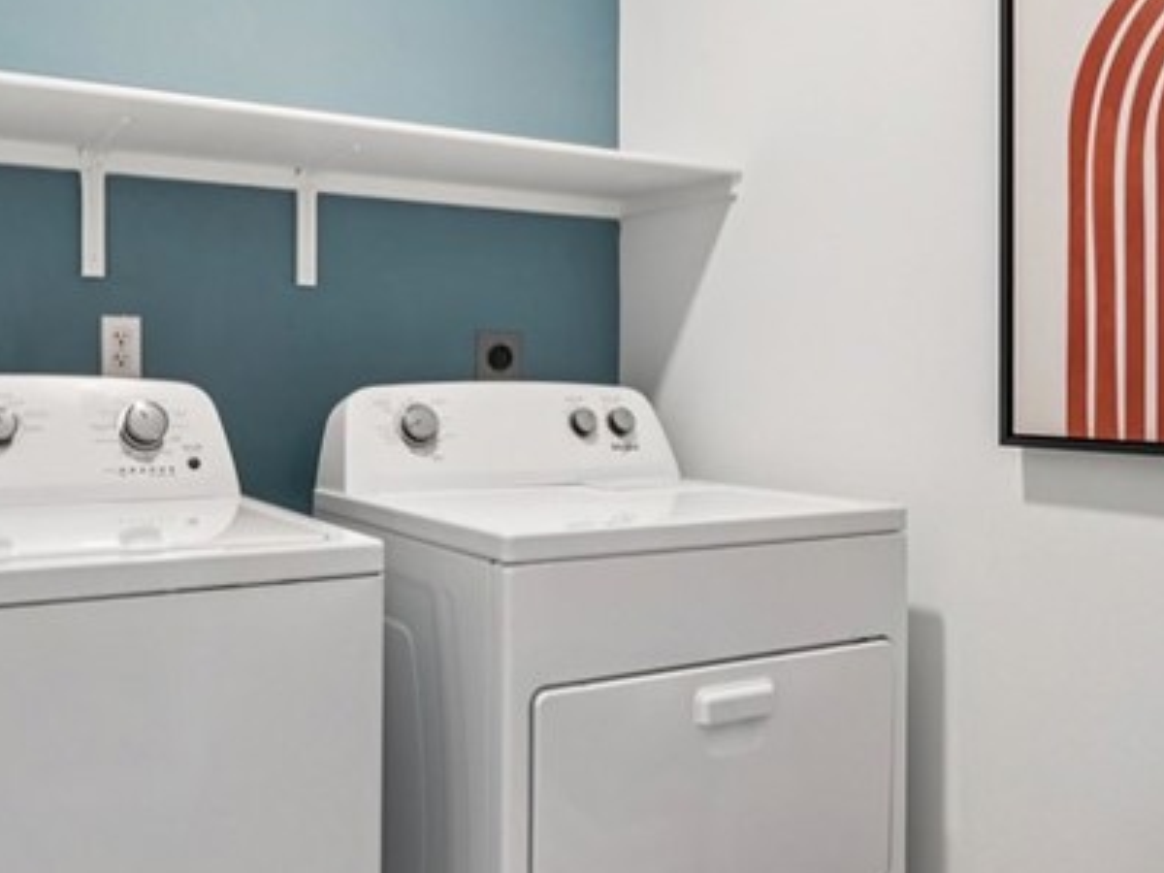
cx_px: 445
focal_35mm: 32
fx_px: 1076
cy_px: 361
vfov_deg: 44.0
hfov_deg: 56.2
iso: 400
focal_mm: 13
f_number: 8
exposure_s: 1/10
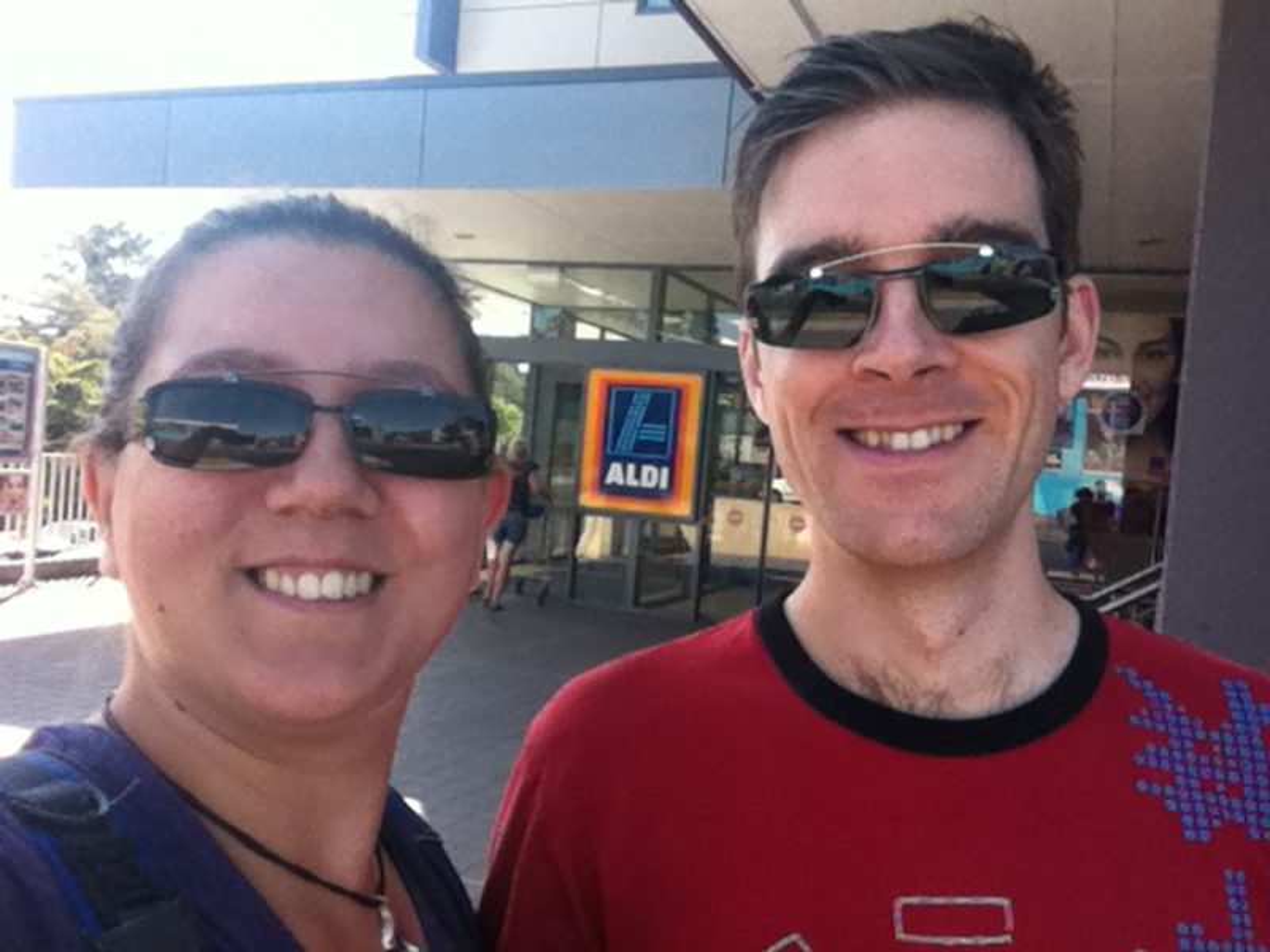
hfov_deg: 52.6
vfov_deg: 40.7
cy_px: 476
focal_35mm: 35
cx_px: 635
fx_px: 1284
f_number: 2.4
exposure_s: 1/839
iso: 125
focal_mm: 3.85
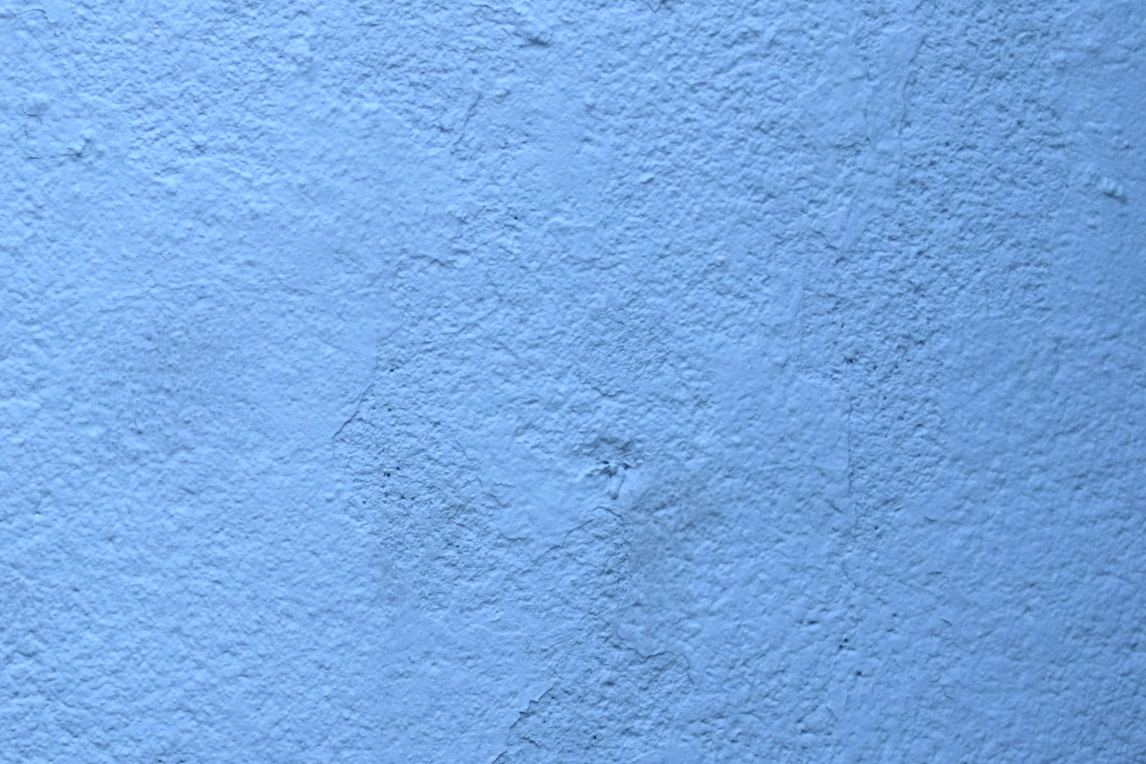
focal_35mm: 177
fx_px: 5634
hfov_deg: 11.5
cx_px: 137
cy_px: 705
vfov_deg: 7.7
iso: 125
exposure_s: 1/100
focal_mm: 50
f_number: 1.8
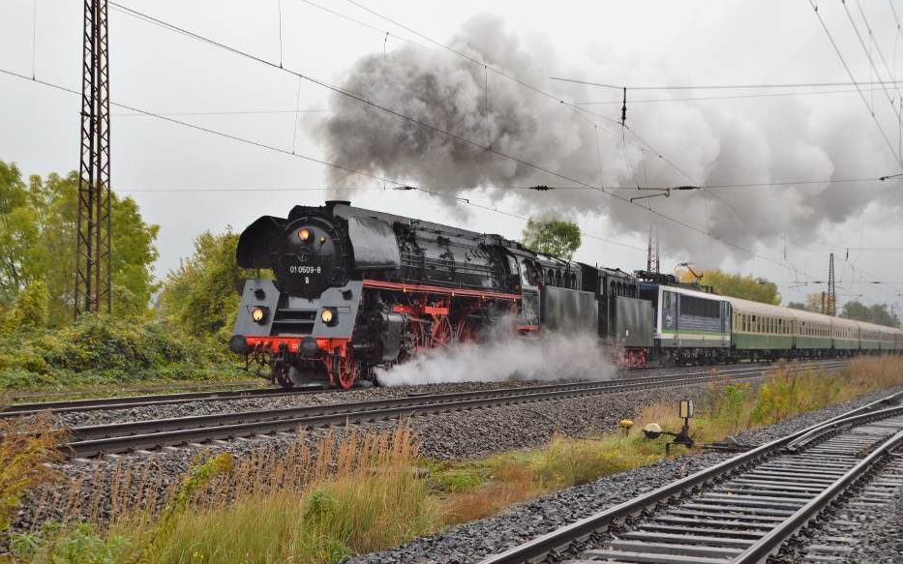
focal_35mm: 57
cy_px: 273
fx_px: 1403
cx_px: 456
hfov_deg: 35.7
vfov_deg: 22.7
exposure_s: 1/1000
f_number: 4.5
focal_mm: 34
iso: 400
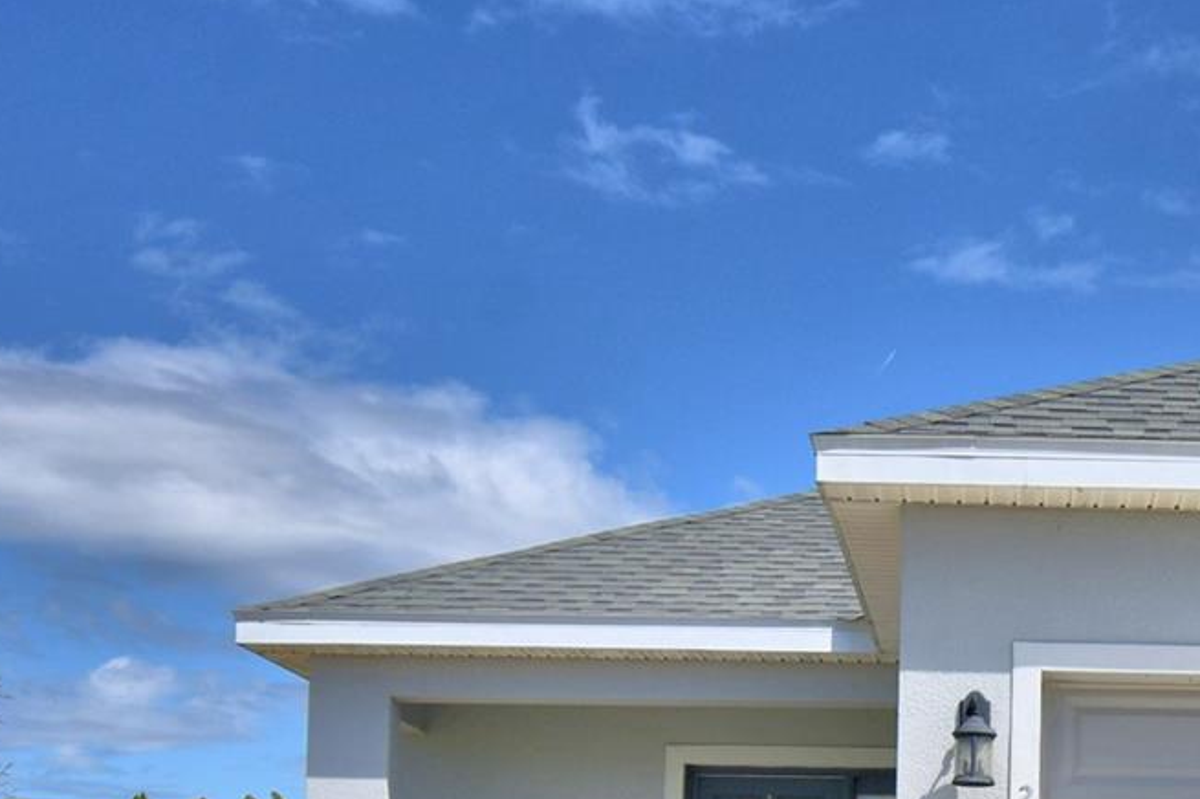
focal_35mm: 66
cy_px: 883
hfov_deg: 28.8
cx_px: 1174
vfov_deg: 19.7
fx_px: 2199
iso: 100
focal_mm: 18
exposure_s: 1/1600
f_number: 5.6
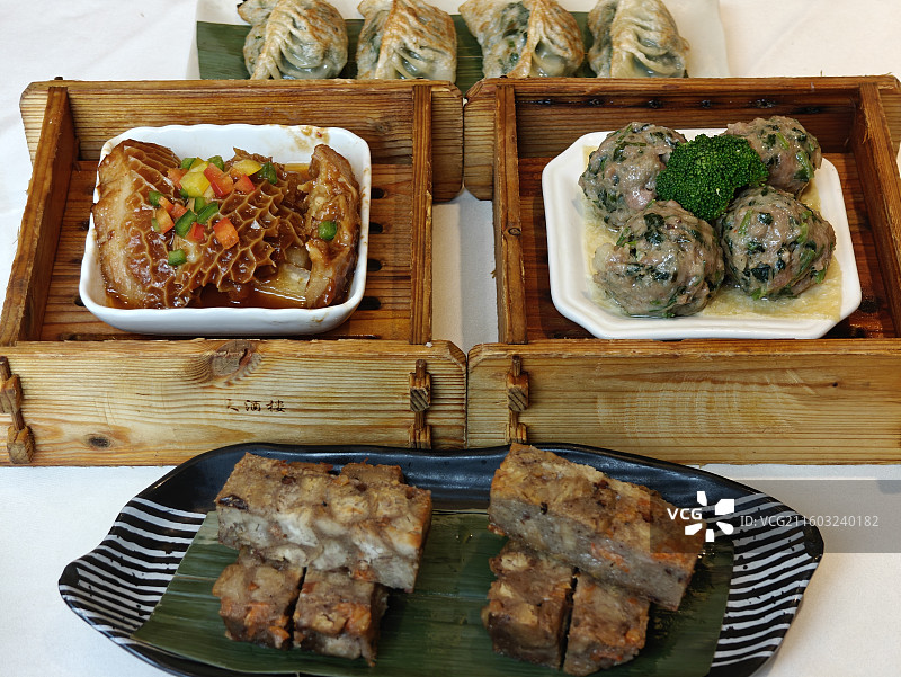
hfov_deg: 27.8
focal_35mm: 70
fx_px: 1823
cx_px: 450
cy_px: 338
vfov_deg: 21.0
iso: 250
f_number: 2.6
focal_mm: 13.3
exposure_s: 1/100
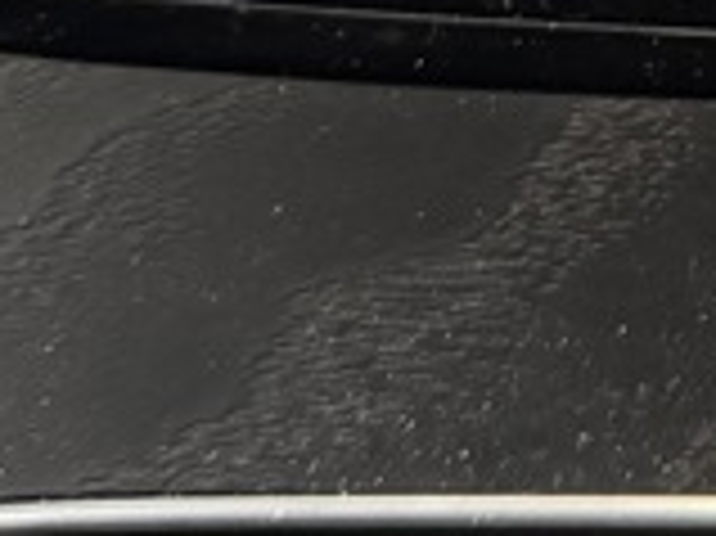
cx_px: 1171
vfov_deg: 11.1
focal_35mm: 121
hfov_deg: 14.8
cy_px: -545
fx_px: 2501
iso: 800
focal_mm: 6.76
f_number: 1.78
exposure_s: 1/33
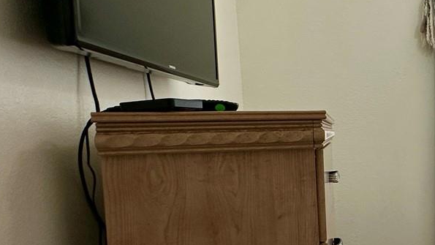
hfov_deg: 36.2
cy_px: 149
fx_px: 473
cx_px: 542
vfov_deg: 28.9
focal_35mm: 41
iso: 40
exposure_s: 1/215
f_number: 2.2
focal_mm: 2.22
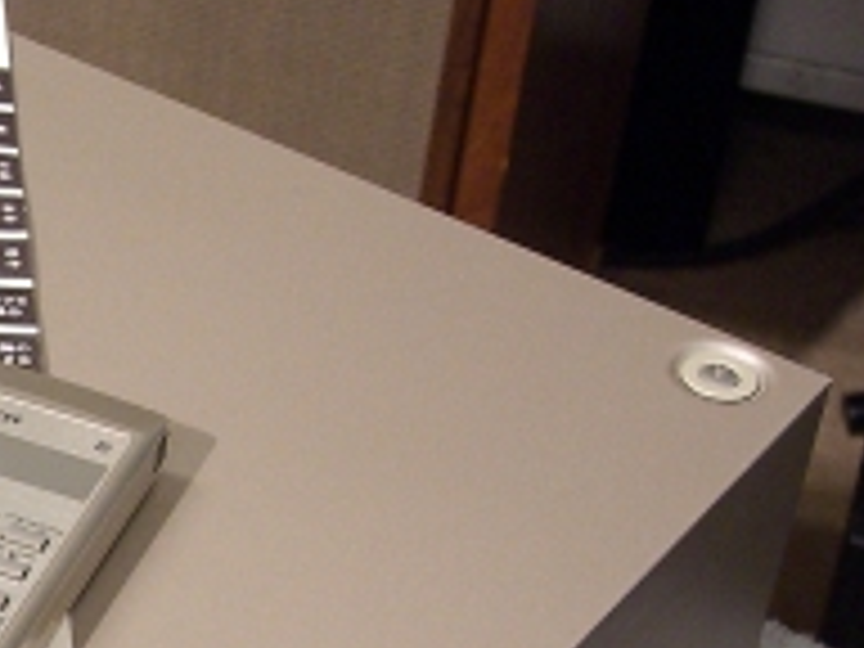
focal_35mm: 153
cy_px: 702
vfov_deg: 9.6
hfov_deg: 12.3
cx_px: -428
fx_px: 3819
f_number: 3.1
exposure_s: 1/30
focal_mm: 9.5
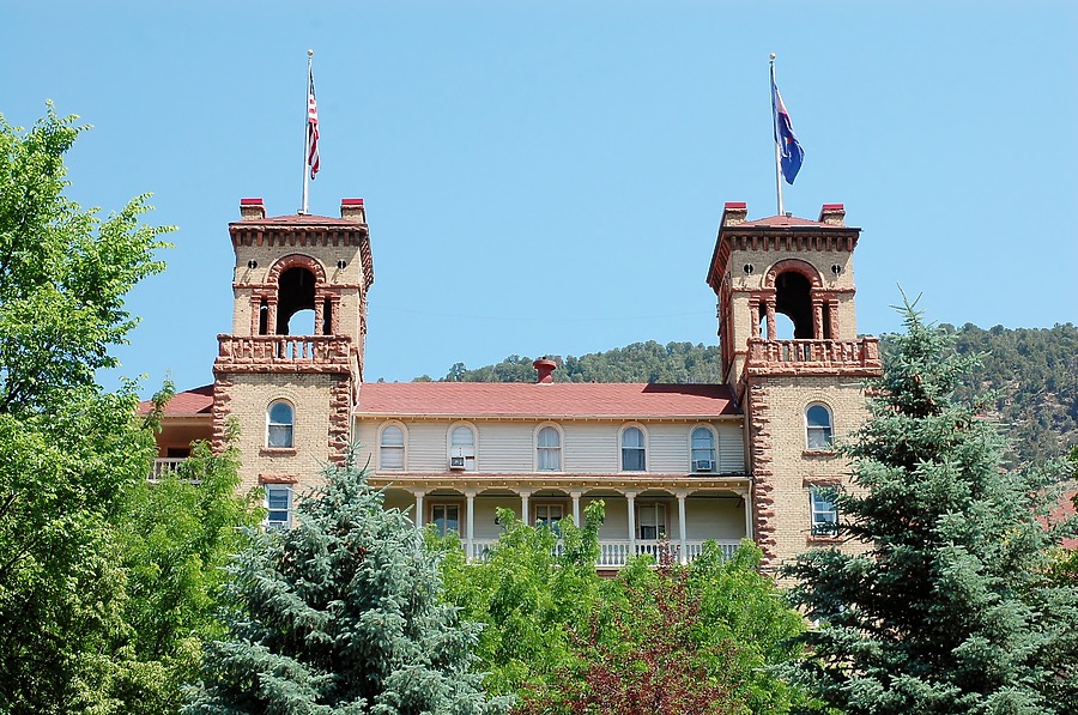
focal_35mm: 68
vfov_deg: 20.1
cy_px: 358
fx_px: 2018
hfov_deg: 29.9
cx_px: 539
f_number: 10
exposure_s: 1/250
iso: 320
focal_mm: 45
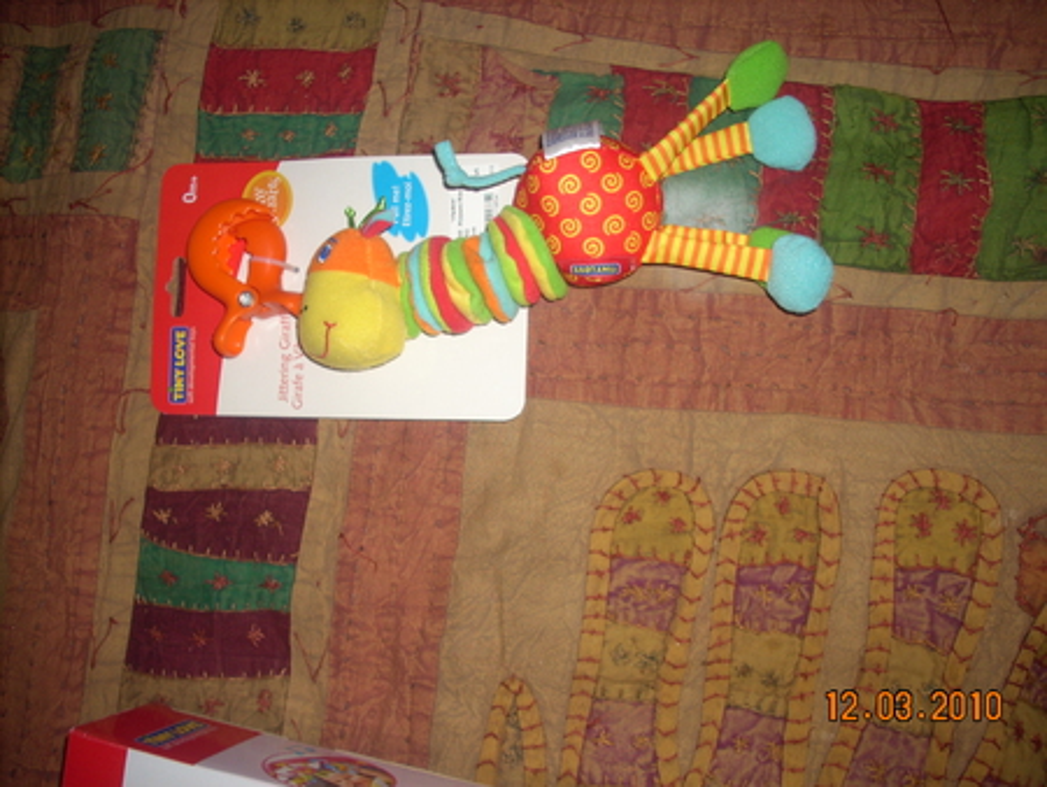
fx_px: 1120
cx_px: 524
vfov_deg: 38.7
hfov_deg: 50.1
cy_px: 394
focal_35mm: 37
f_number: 2.8
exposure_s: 1/60
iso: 64
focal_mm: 6.2
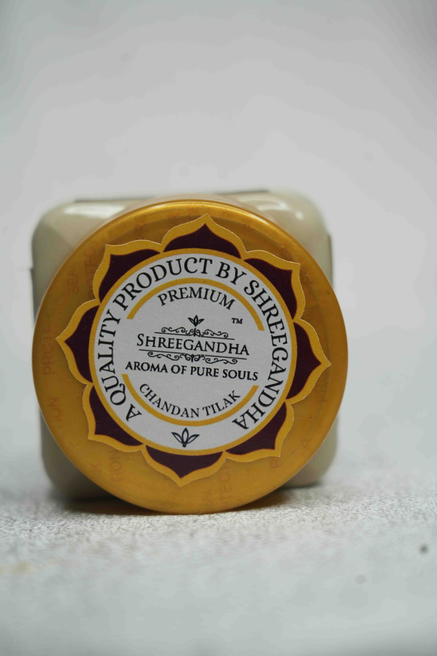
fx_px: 1912
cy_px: 328
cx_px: 218
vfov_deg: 19.5
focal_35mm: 105
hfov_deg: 13.0
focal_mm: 105
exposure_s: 1/125
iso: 250
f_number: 5.6
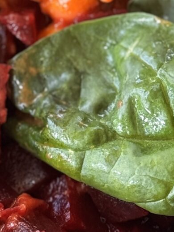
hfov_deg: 6.3
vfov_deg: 8.2
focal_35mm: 237
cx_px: -8
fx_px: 1587
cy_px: -122
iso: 80
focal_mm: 6.76
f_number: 1.78
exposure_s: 1/121
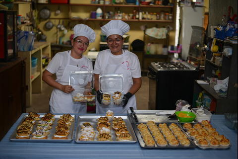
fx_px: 331
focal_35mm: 50
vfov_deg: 27.0
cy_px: 80
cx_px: 119
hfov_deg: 39.6
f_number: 2
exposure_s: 1/200
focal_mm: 50
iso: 400
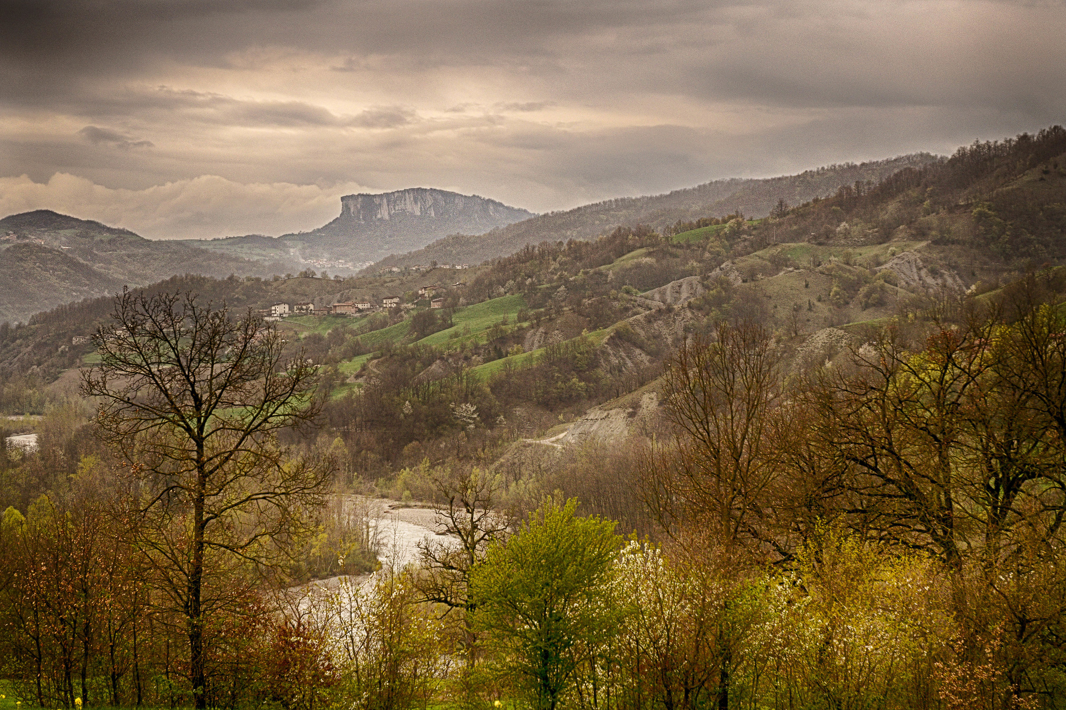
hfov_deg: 26.0
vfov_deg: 17.5
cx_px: 533
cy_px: 355
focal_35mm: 78
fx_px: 2309
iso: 200
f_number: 9
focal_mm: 52
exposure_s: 1/200
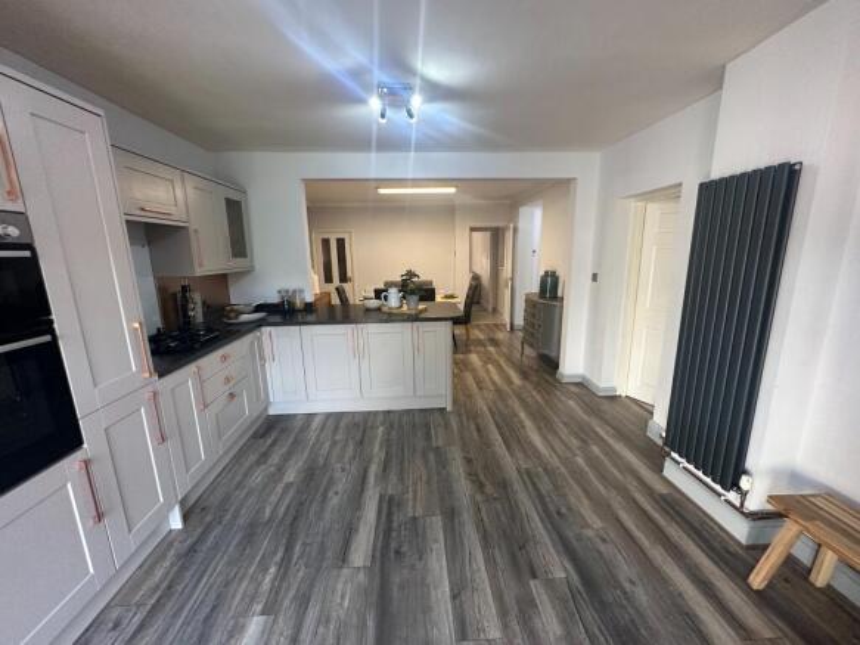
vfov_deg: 85.7
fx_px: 348
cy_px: 322
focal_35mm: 14
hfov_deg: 102.1
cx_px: 430
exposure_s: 1/100
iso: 200
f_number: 2.2
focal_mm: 2.22
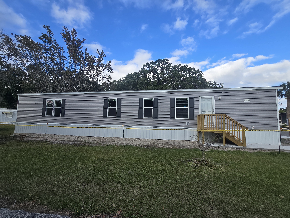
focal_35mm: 13
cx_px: 145
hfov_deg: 106.2
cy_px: 109
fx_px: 109
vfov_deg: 89.9
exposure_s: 1/932
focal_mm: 2.2
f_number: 2.2
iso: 50
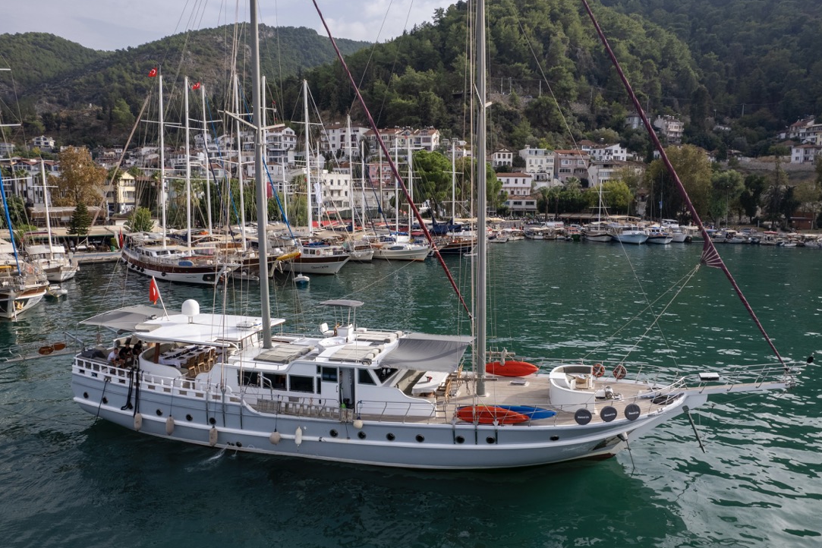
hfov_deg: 69.4
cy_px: 270
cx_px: 424
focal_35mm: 26
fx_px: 594
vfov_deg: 49.6
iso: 150
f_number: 2.8
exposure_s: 1/1500
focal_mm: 8.38
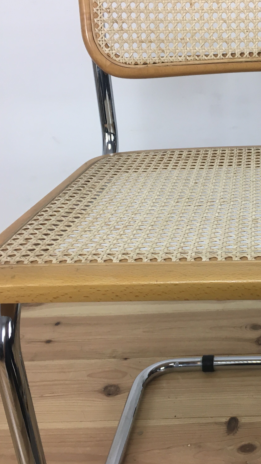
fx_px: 529
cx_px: 240
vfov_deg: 47.4
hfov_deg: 26.7
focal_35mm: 43
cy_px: 231
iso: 32
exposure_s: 1/33
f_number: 2.2
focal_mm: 4.15
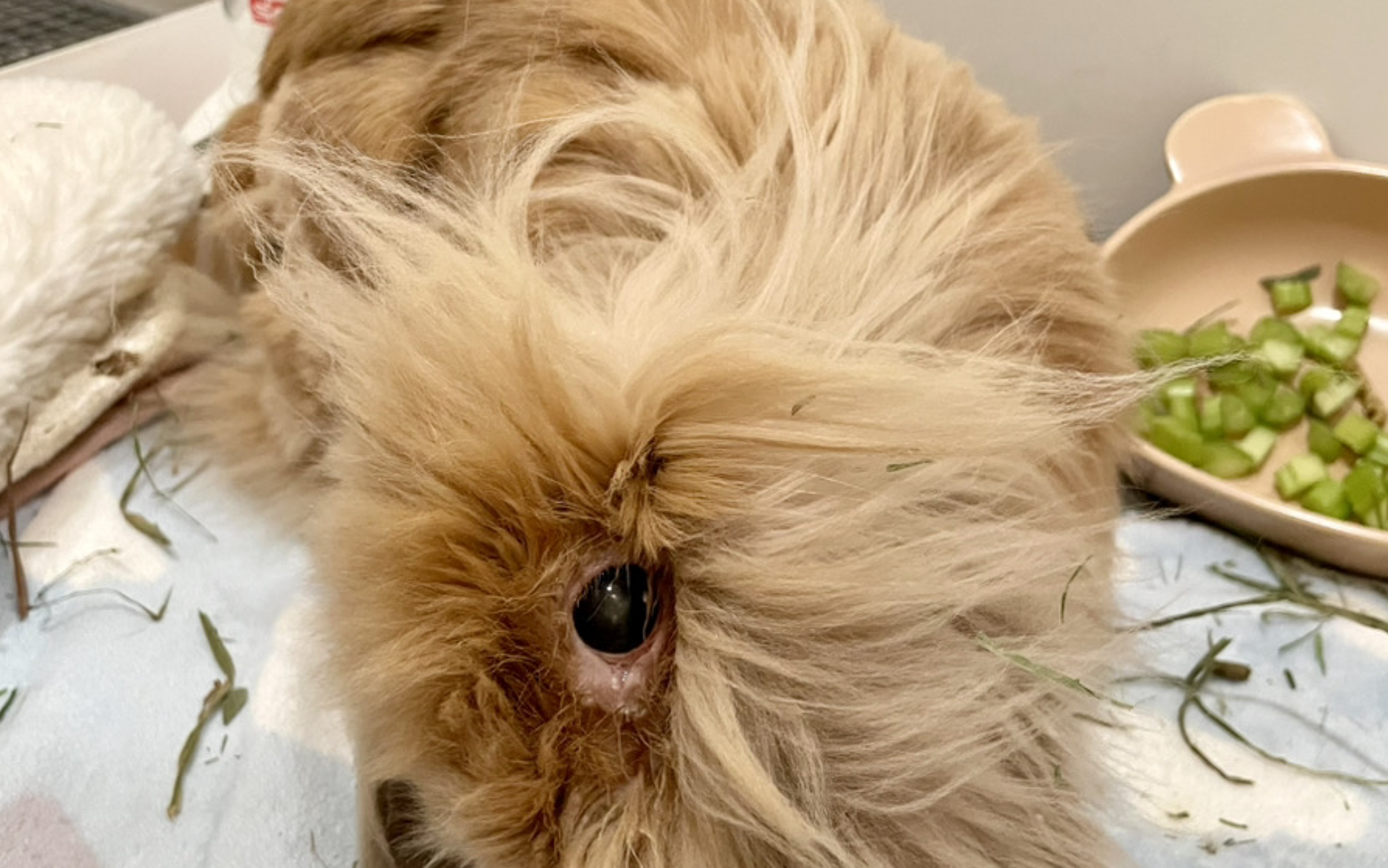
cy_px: 466
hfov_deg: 52.7
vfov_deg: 34.4
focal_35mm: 37
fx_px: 1400
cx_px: 694
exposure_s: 1/60
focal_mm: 4.2
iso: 500
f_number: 1.6
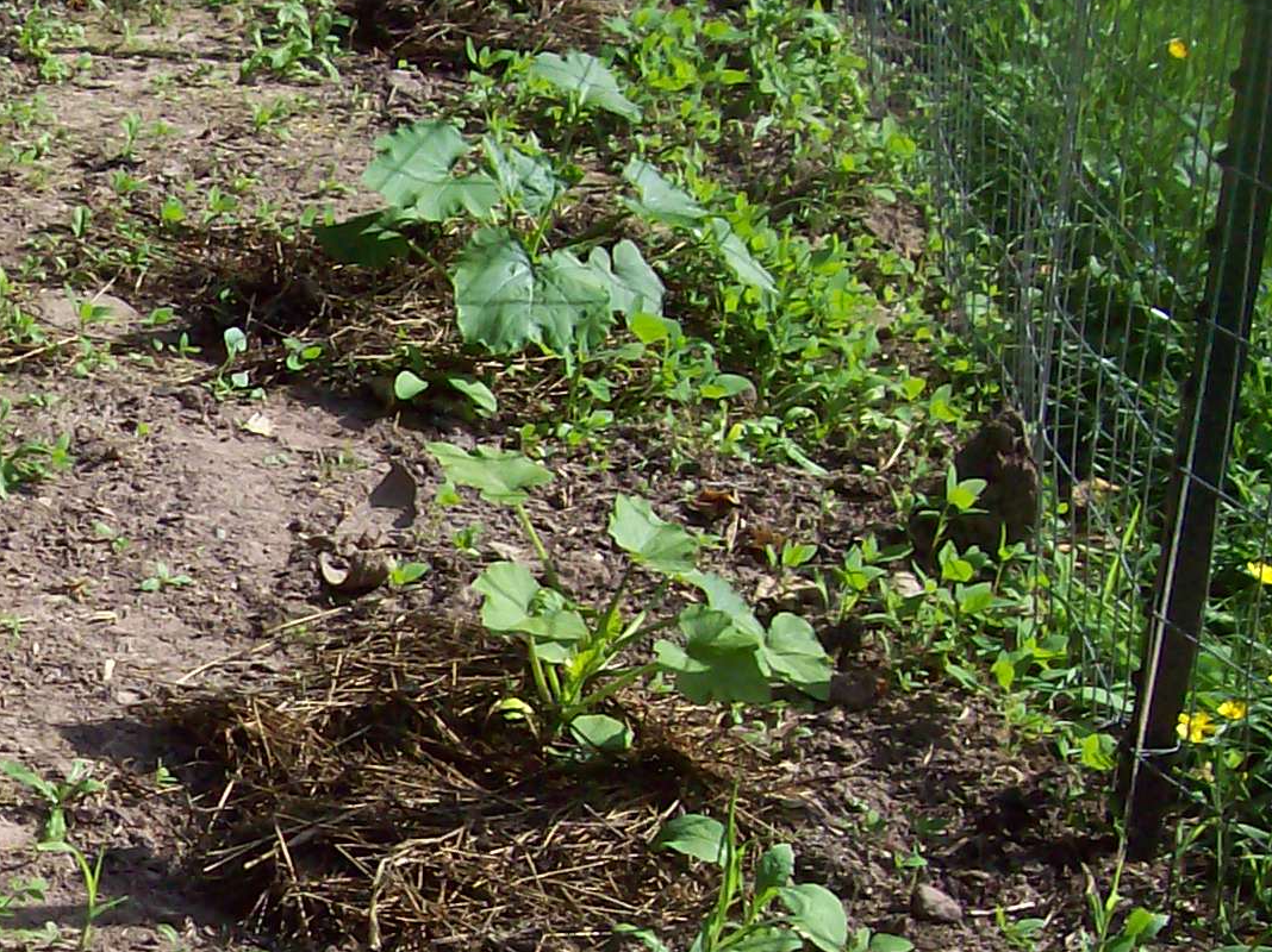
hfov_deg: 19.3
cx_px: -233
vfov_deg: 15.3
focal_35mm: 96
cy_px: 737
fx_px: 3526
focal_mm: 6
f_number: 4.8
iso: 80
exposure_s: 1/430
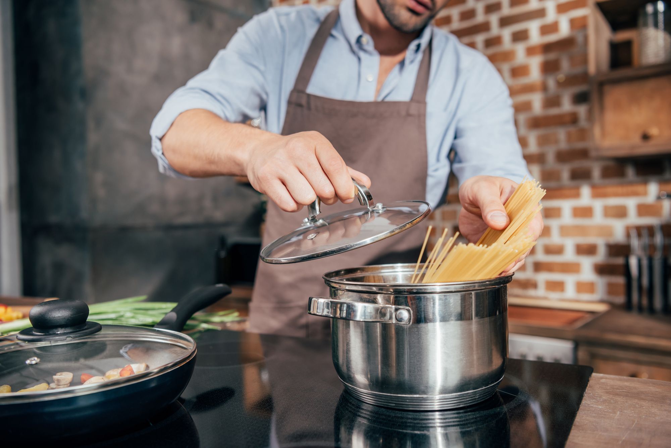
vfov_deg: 41.1
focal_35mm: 32
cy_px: 224
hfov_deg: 58.7
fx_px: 597
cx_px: 336
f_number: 3.5
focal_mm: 32
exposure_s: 1/160
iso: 160
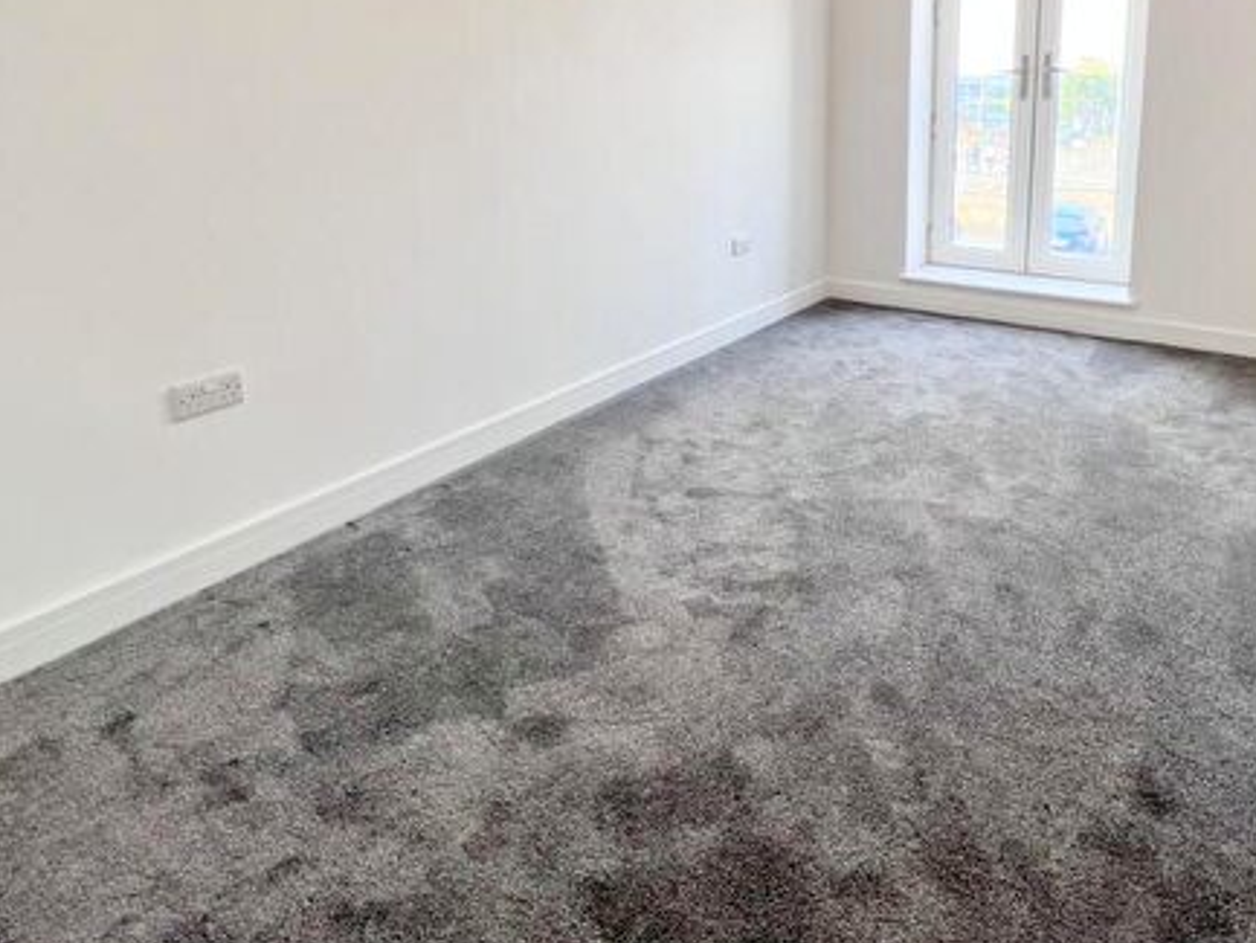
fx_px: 762
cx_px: 777
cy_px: 213
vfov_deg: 59.4
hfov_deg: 77.7
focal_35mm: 21
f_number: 1.8
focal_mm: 1.57
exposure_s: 1/100
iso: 50
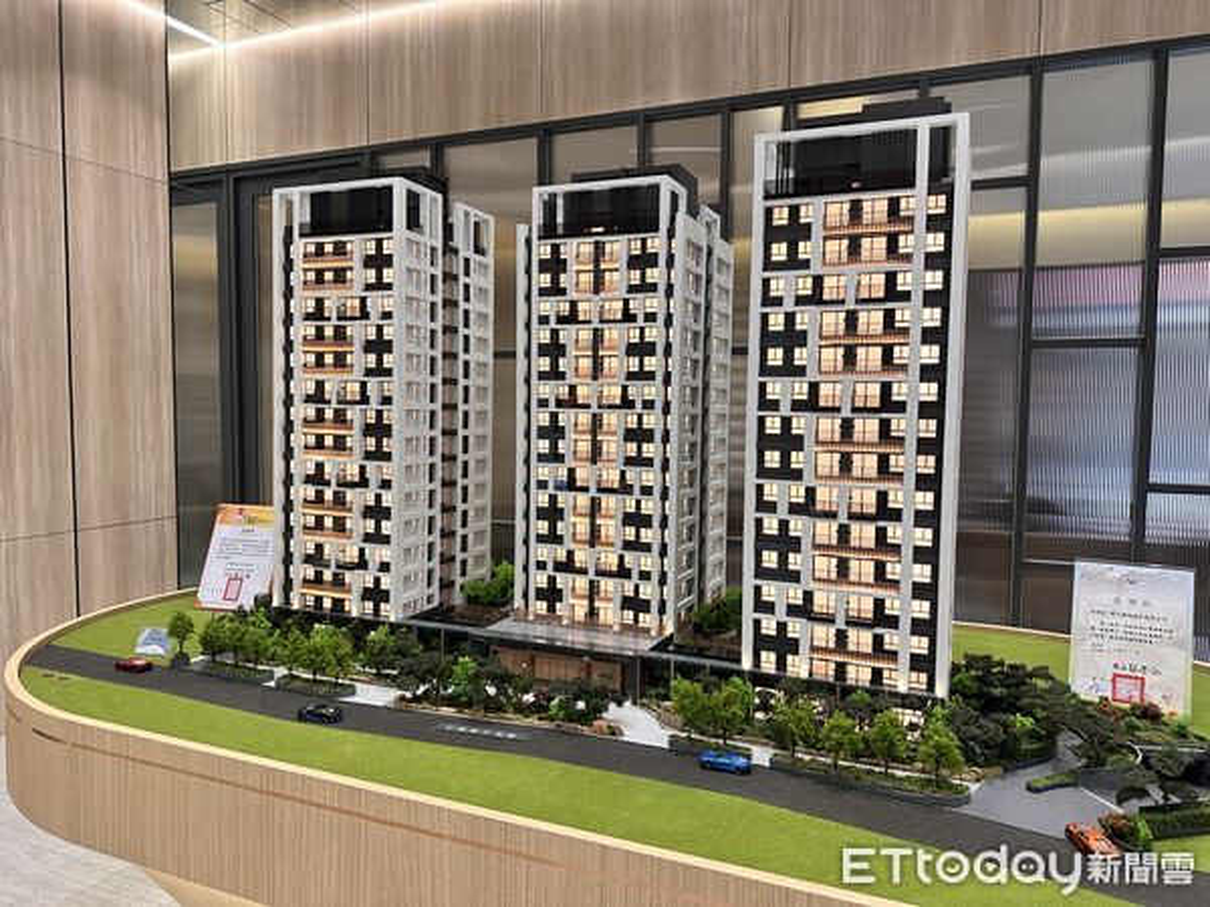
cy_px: 454
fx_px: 839
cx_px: 605
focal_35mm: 24
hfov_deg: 71.6
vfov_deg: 56.8
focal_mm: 6.86
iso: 250
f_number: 1.78
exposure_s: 1/120
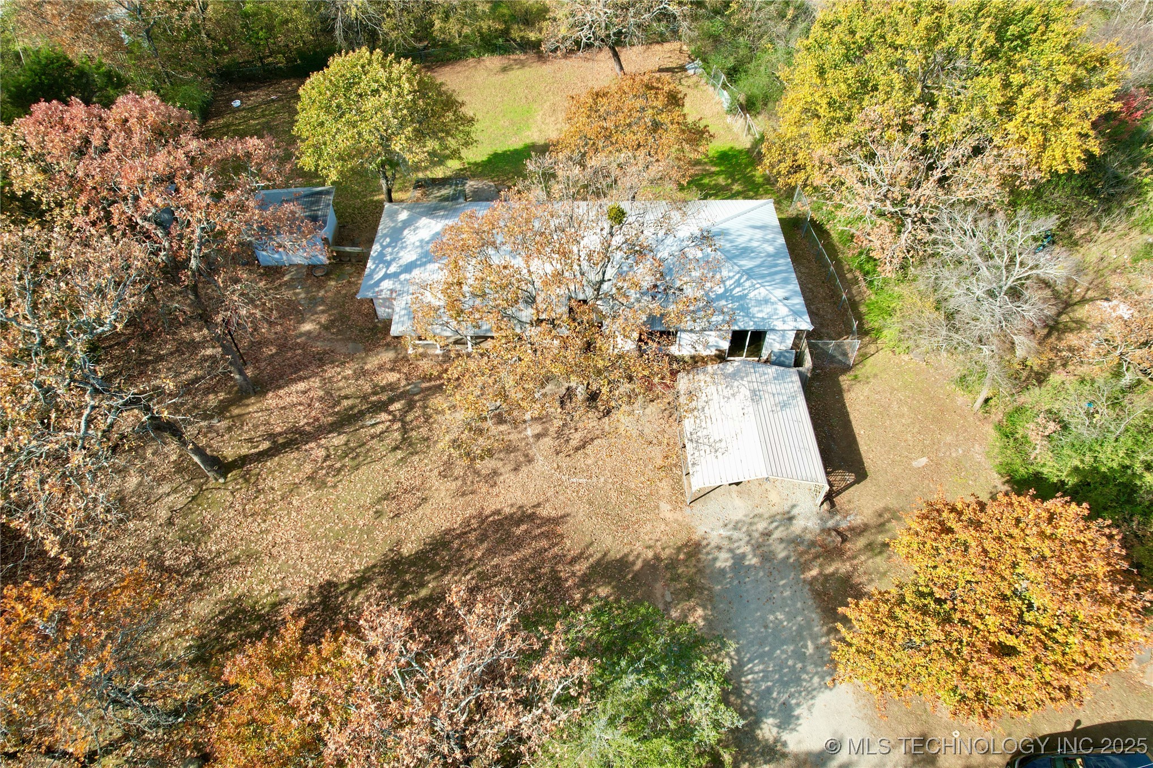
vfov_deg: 57.2
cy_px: 384
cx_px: 576
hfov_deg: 78.6
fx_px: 705
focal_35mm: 22
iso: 100
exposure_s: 1/725
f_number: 2.8
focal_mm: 8.38
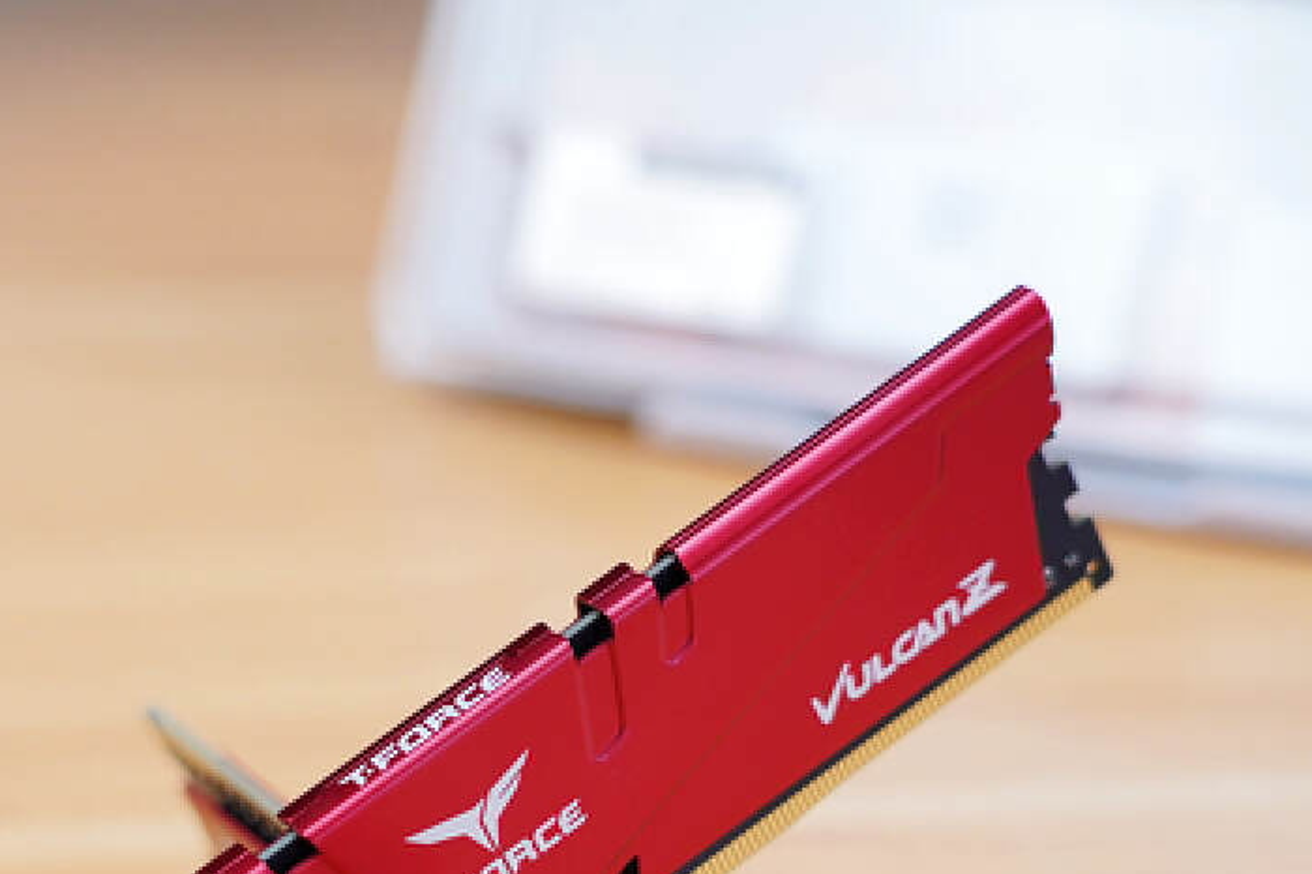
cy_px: 848
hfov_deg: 15.5
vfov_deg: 10.3
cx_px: 495
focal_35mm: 132
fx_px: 4808
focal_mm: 57
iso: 400
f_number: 4
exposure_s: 1/100
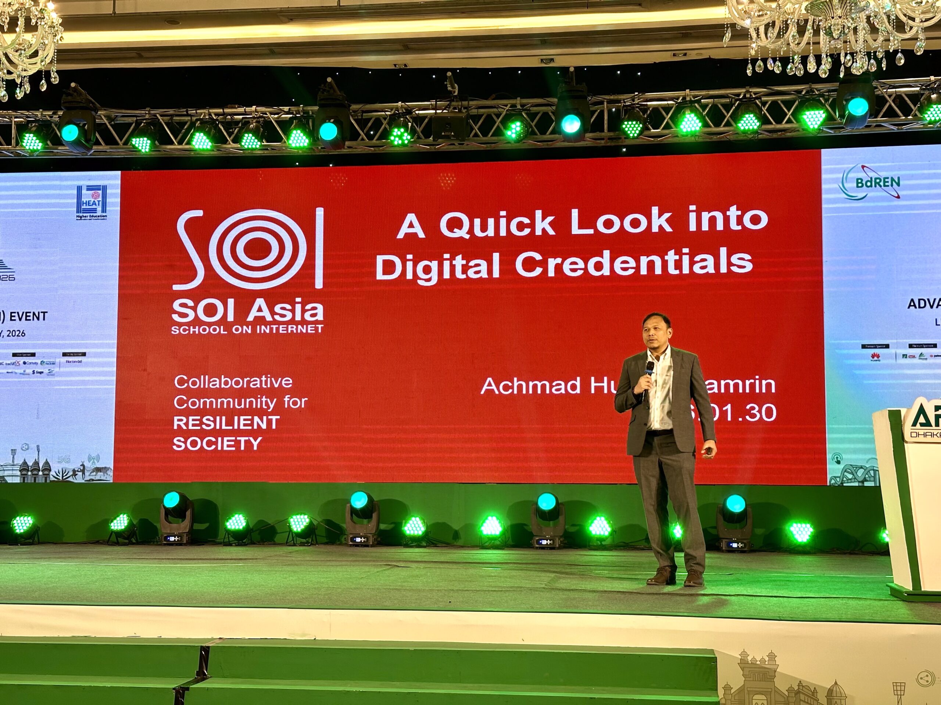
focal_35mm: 48
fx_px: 1305
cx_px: 470
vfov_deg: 30.3
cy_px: 352
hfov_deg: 39.7
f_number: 1.78
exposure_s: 1/60
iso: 100
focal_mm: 6.86
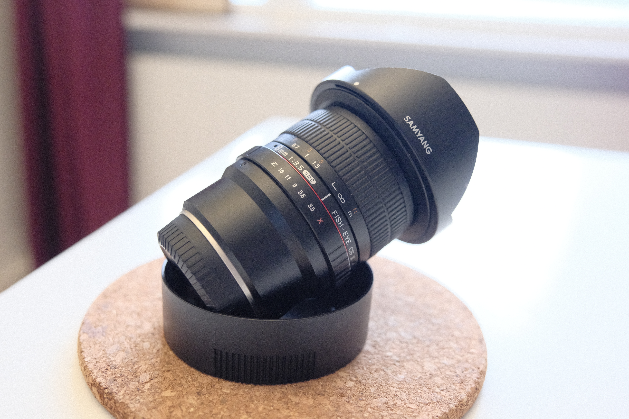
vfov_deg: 40.0
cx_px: 314
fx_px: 577
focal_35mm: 33
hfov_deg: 57.2
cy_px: 210
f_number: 2.8
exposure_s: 1/250
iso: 6400
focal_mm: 22
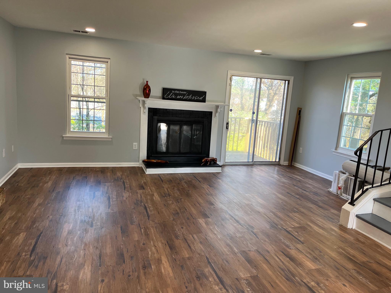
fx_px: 294
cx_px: 196
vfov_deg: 53.1
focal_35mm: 26
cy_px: 146
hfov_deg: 67.3
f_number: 1.6
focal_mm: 5.1
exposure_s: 1/120
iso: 80
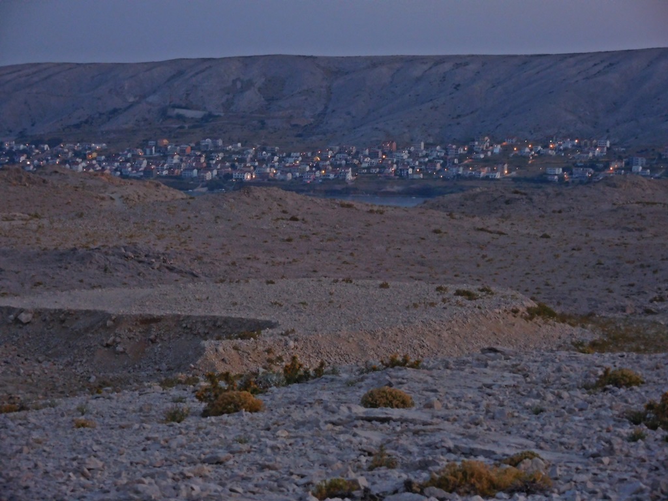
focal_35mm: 112
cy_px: 250
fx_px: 2161
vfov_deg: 13.2
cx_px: 334
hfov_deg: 17.6
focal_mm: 20
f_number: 4.9
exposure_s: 1/15
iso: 1250
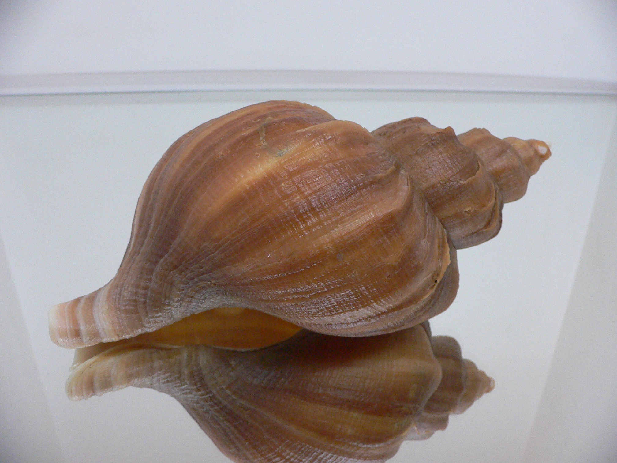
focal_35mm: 35
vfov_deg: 40.7
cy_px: 232
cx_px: 308
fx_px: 624
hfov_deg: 52.6
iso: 200
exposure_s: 1/40
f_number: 2.8
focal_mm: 4.6
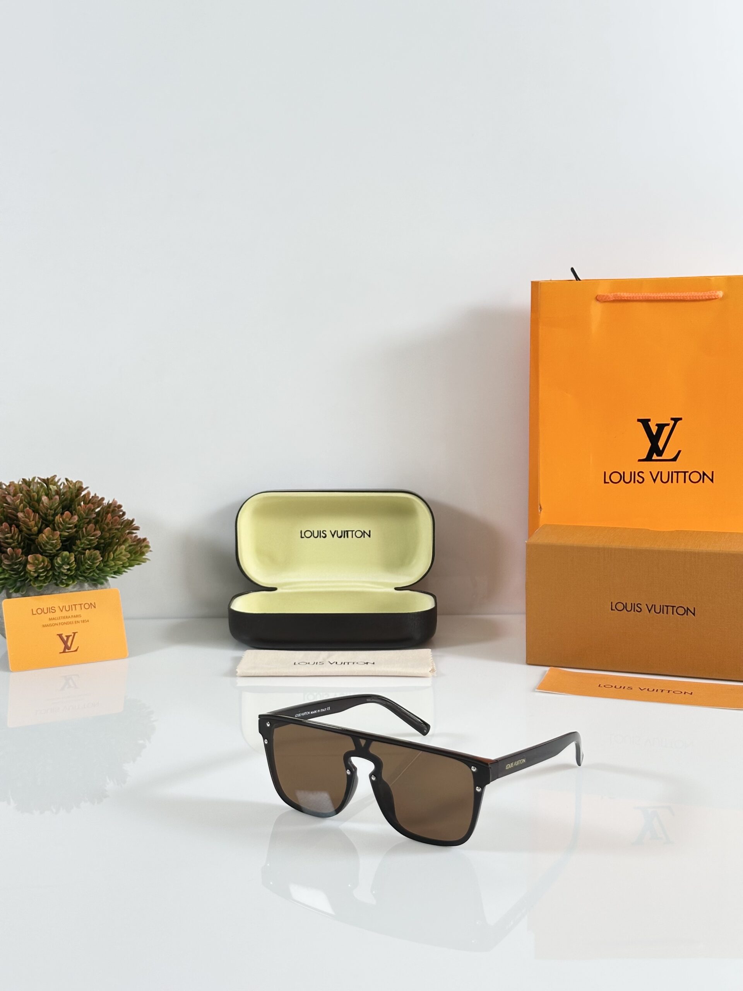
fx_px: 1374
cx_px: 372
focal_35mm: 48
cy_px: 496
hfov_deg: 30.3
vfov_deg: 39.7
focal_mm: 6.86
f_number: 1.78
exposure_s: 1/119
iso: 80
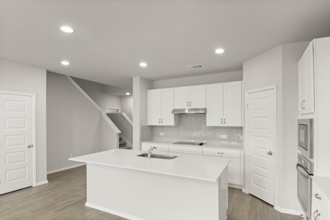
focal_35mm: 36
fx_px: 330
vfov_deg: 36.9
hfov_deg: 53.1
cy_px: 110
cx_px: 165
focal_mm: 24
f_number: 8
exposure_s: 1/10
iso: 400
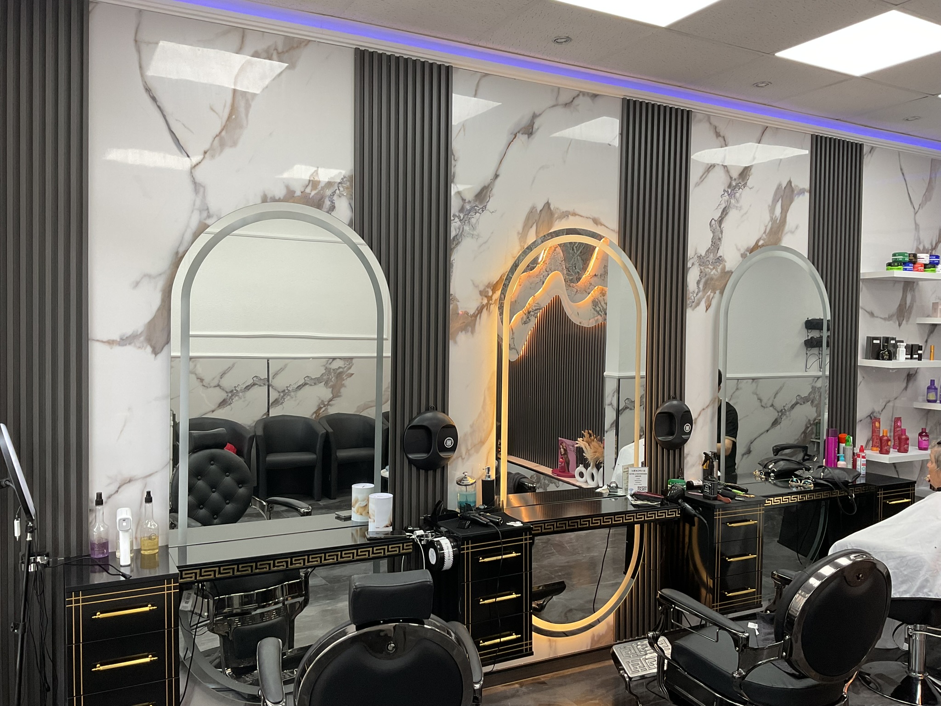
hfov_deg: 61.7
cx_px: 470
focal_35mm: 29
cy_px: 353
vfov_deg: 48.2
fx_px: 788
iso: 64
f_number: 1.8
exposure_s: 1/120
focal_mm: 3
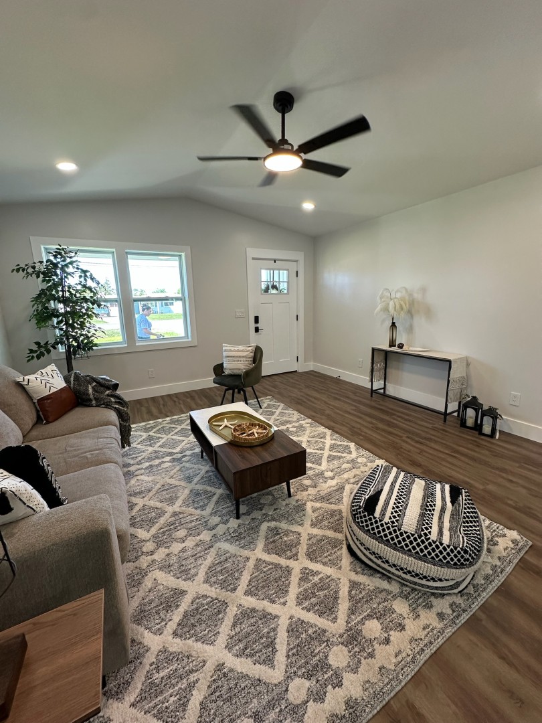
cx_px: 271
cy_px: 362
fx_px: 292
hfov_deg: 85.7
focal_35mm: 14
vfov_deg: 102.1
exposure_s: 1/120
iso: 160
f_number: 2.2
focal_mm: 2.22
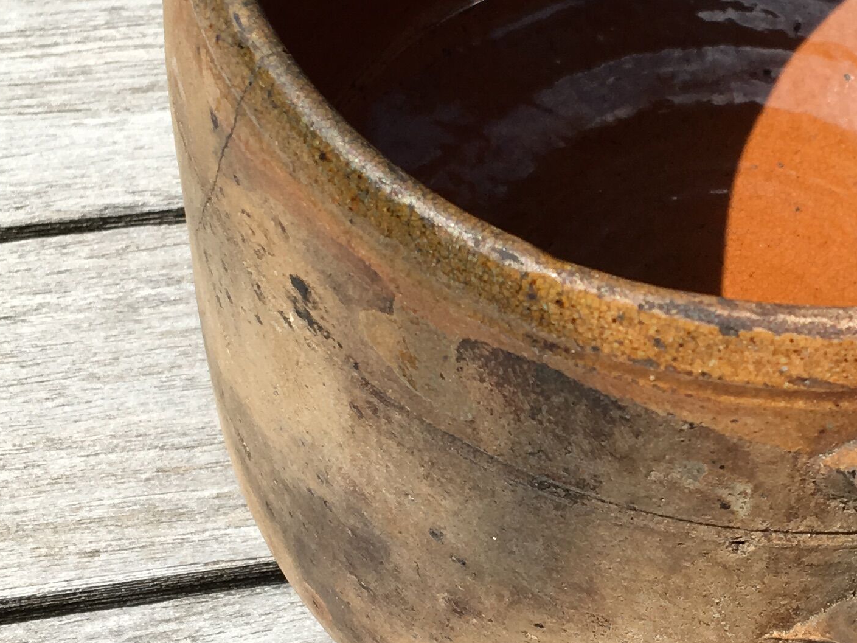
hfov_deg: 23.2
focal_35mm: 83
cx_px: 678
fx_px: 2055
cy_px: 291
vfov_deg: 17.8
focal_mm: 4.15
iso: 25
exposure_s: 1/2024
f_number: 2.2
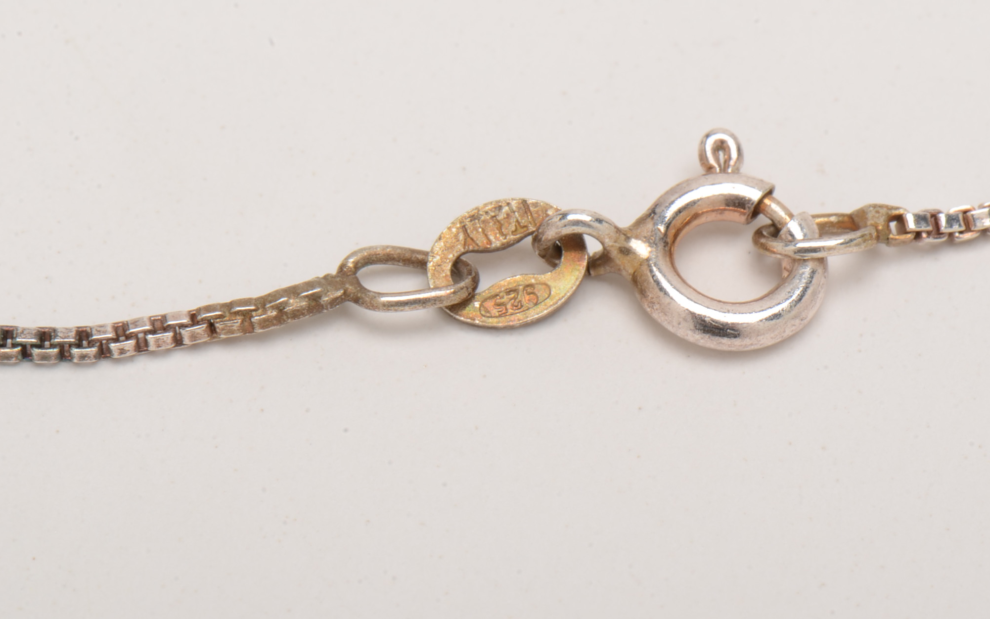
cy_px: 241
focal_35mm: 160
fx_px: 4307
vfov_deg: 8.2
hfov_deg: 13.1
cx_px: 573
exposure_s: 1/160
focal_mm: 85
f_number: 25
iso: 100
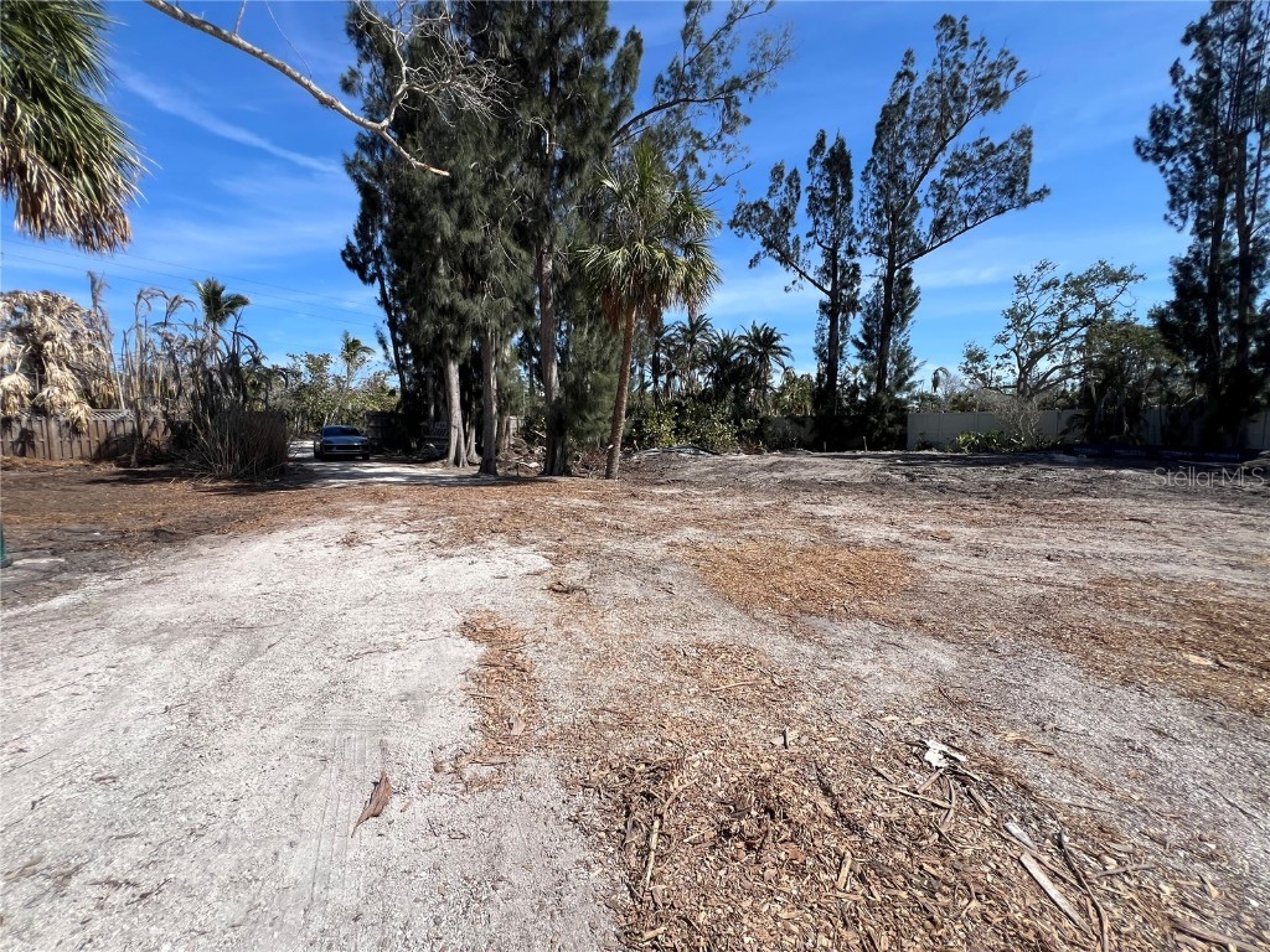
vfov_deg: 89.9
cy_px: 476
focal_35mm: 13
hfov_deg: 106.2
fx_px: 477
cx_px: 635
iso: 32
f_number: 1.8
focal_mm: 1.57
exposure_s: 1/1727
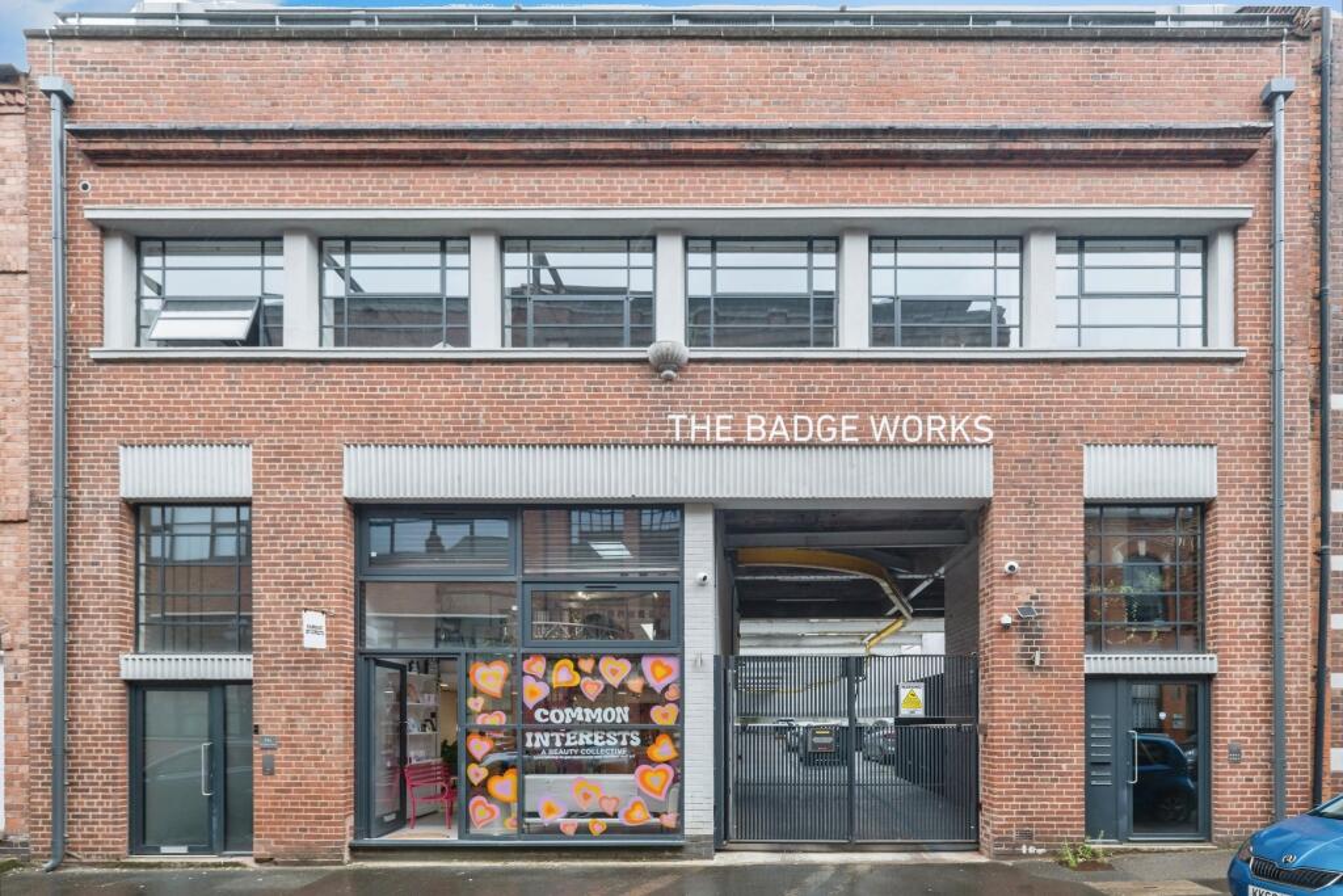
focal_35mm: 15
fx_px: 560
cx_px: 672
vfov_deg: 77.3
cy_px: 448
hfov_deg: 100.4
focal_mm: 10
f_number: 4
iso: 160
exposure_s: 1/125
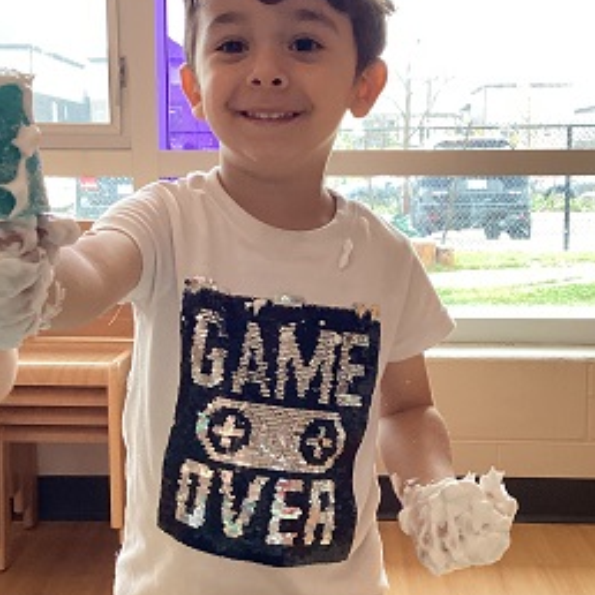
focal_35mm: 53
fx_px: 1031
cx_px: 301
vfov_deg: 32.2
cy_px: 284
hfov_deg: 32.2
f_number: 2.4
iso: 125
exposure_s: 1/50
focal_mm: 3.3
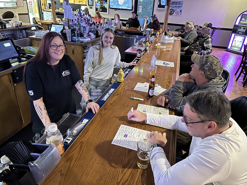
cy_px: 92
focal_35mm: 24
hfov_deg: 71.6
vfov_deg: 56.8
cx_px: 124
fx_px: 171
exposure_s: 1/20
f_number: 1.78
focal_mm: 6.86
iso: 1600
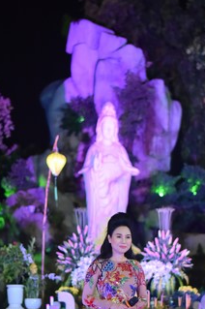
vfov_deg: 20.0
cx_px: 127
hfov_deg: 13.4
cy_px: 206
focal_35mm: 102
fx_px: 873
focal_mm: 50
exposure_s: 1/160
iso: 1600
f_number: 1.8
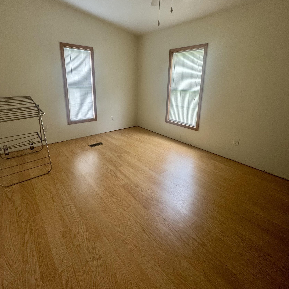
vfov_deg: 83.4
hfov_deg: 84.0
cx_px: 142
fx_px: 161
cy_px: 122
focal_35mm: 17
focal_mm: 2.22
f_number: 2.2
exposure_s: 1/60
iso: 160
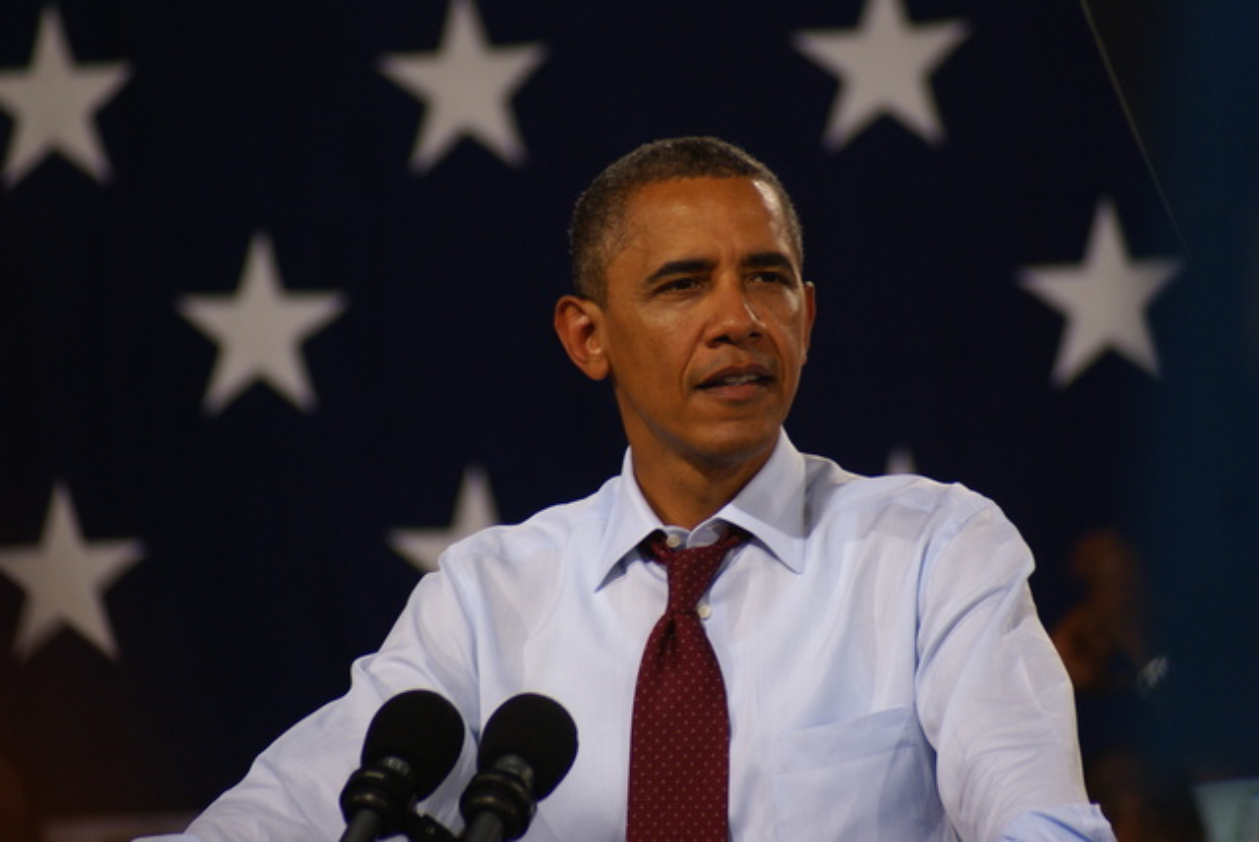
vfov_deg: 3.7
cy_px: 421
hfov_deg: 5.5
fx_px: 13126
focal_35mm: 375
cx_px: 630
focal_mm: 250
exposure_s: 1/100
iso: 400
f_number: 5.6
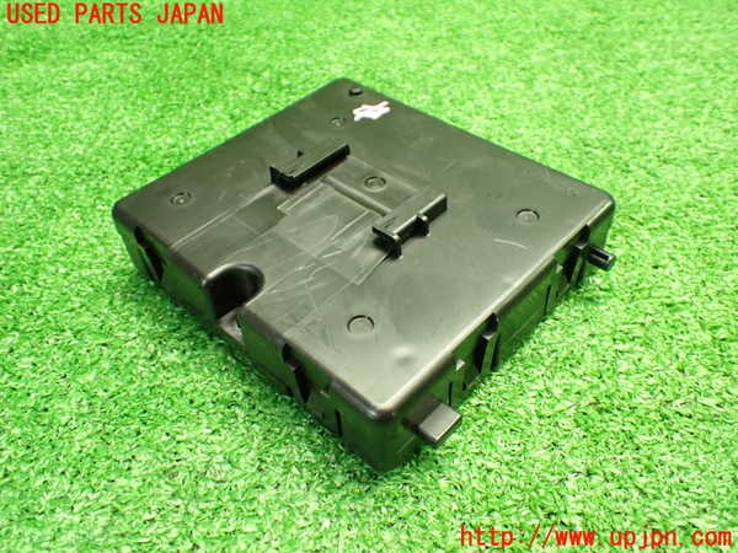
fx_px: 640
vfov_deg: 46.8
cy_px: 276
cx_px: 369
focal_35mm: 30
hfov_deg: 60.0
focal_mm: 5.4
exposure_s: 1/50
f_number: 2.3
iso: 800
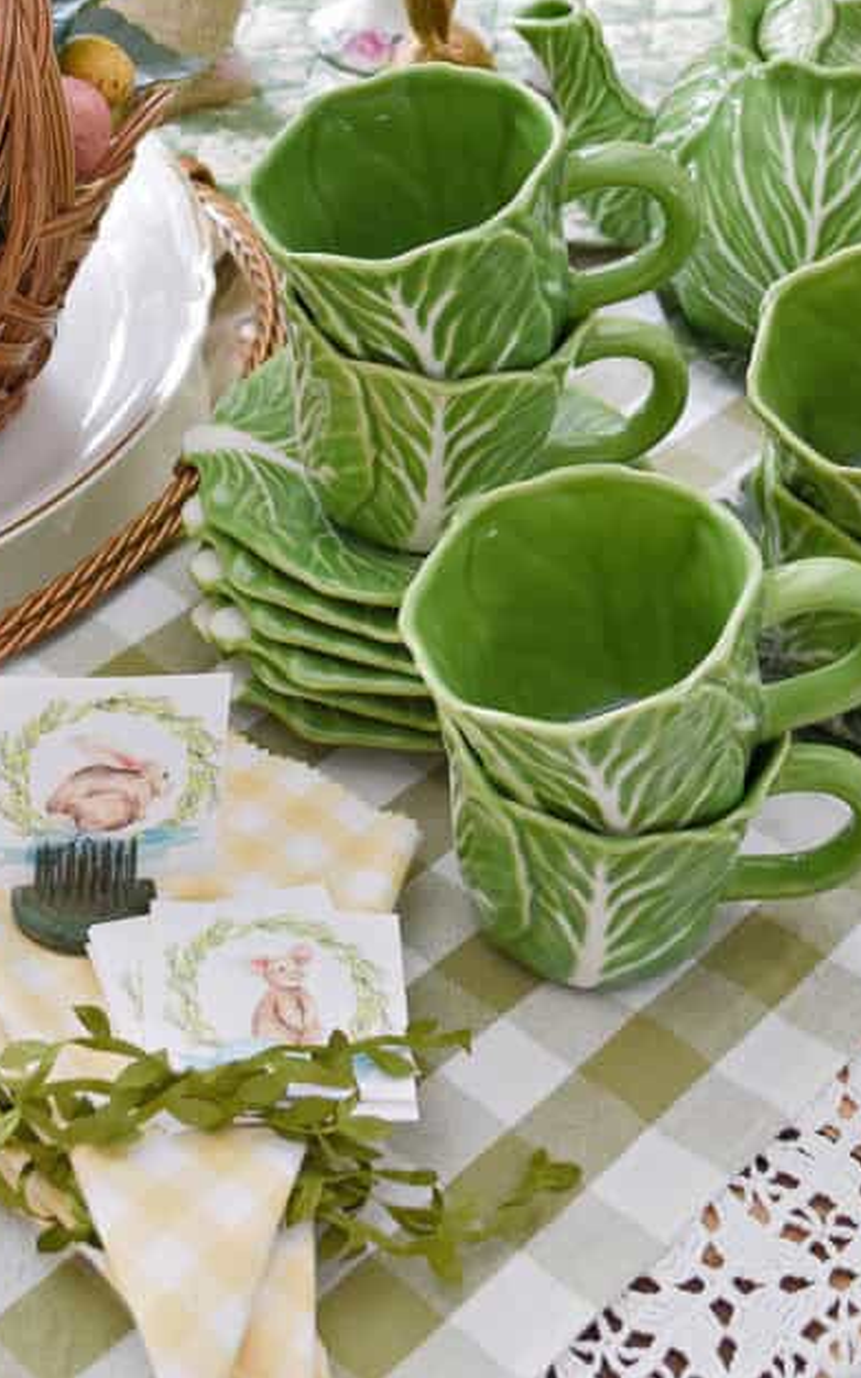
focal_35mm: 65
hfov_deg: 19.9
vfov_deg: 30.8
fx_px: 2441
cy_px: 291
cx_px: 298
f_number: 6.3
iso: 400
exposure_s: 1/160
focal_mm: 26
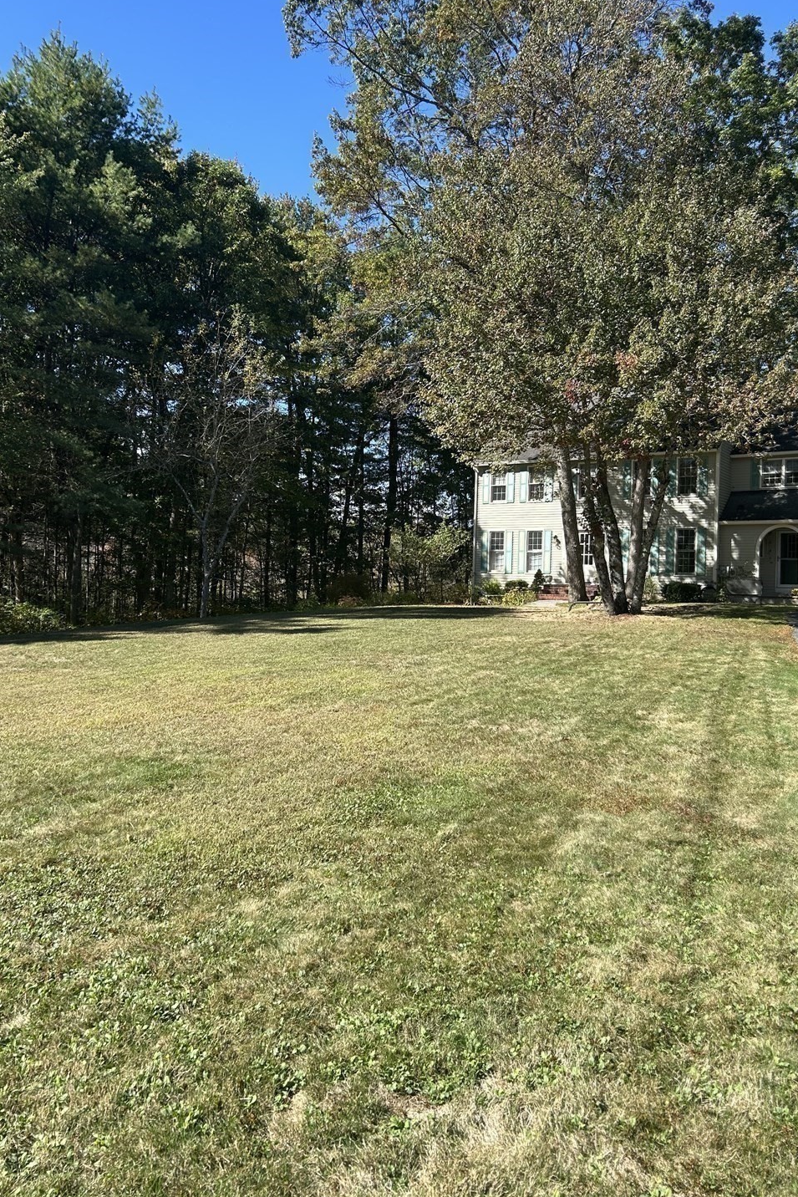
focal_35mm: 29
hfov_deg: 45.0
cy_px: 584
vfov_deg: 63.6
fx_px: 964
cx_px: 400
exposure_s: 1/1698
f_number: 1.5
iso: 50
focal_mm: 5.7
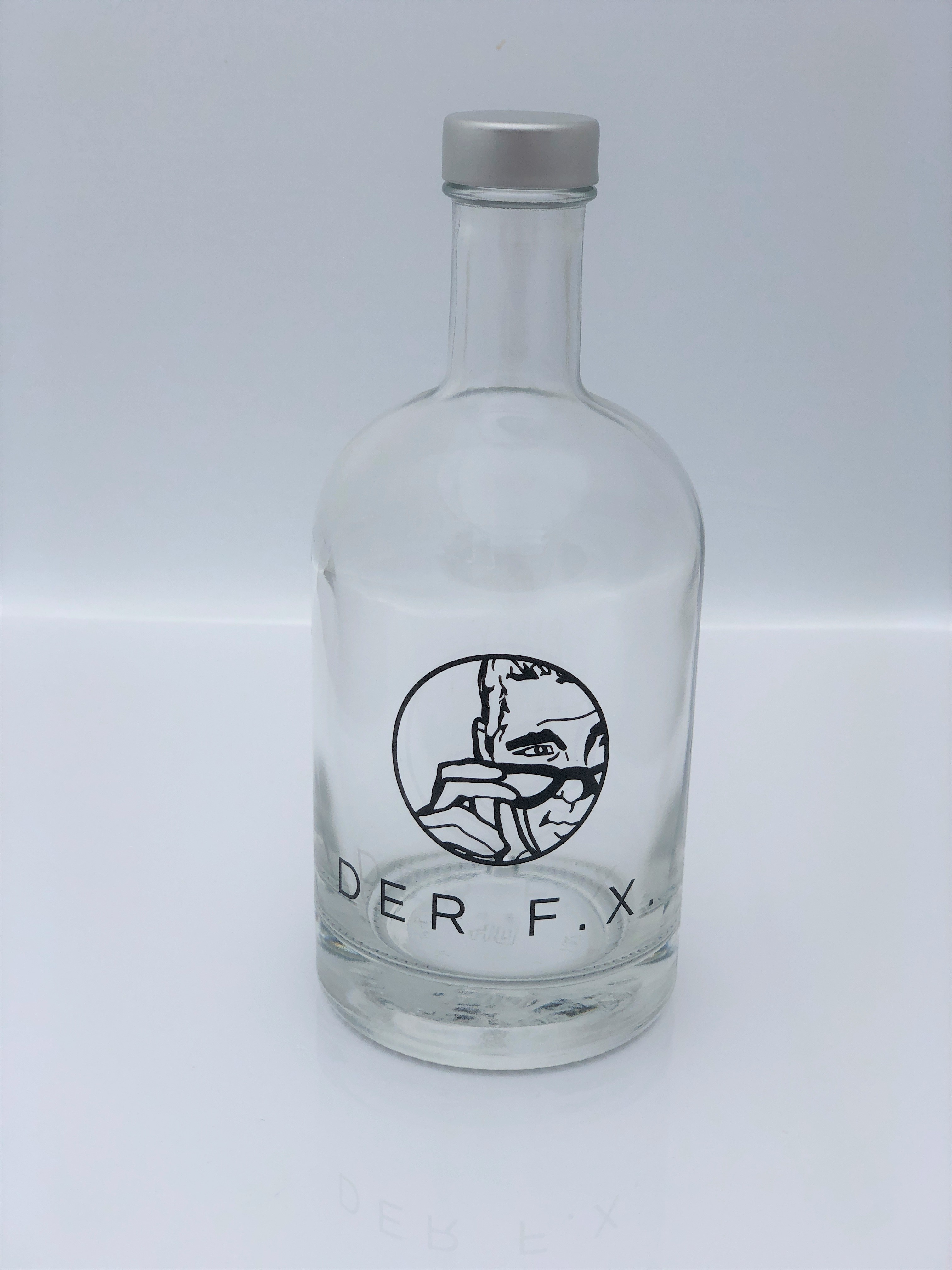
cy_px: 635
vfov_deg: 36.8
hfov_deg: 28.0
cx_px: 476
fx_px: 1907
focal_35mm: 52
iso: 16
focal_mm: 6
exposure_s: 1/1372
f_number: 2.4
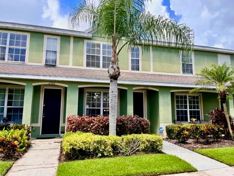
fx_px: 176
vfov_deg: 53.1
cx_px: 117
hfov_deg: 67.3
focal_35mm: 26
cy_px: 88
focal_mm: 5.1
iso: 50
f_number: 1.6
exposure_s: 1/1266
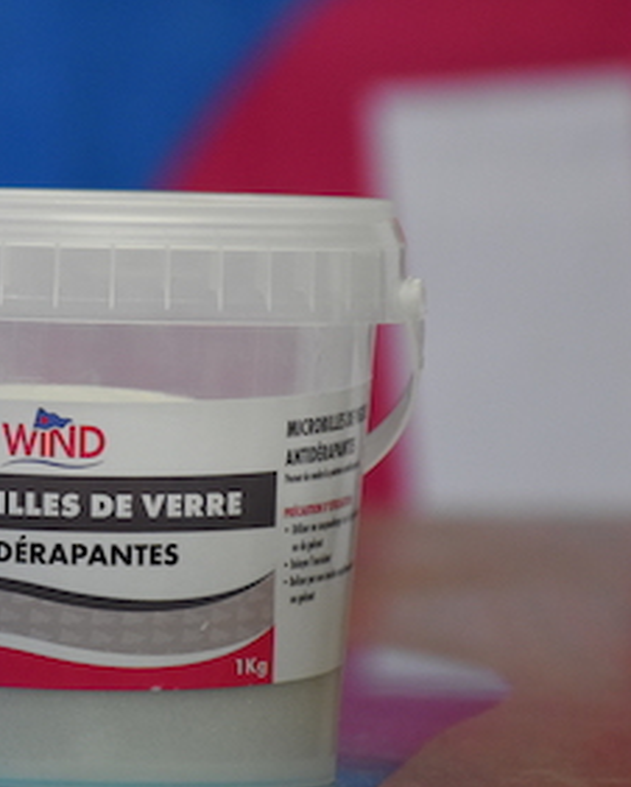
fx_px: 10423
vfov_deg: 4.3
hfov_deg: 3.5
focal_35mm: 447
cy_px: 361
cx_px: -20
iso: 1600
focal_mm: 140
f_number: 5.6
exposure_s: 1/125
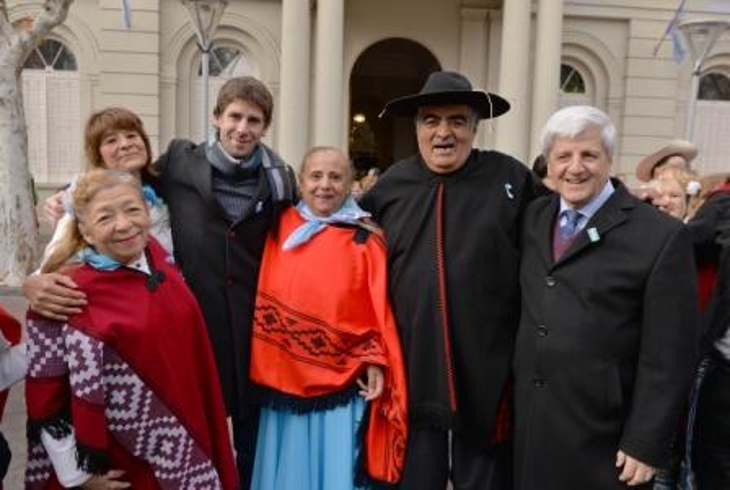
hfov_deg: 73.6
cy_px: 245
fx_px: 488
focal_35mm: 24
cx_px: 365
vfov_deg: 53.4
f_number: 5.6
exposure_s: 1/250
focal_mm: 24
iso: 100
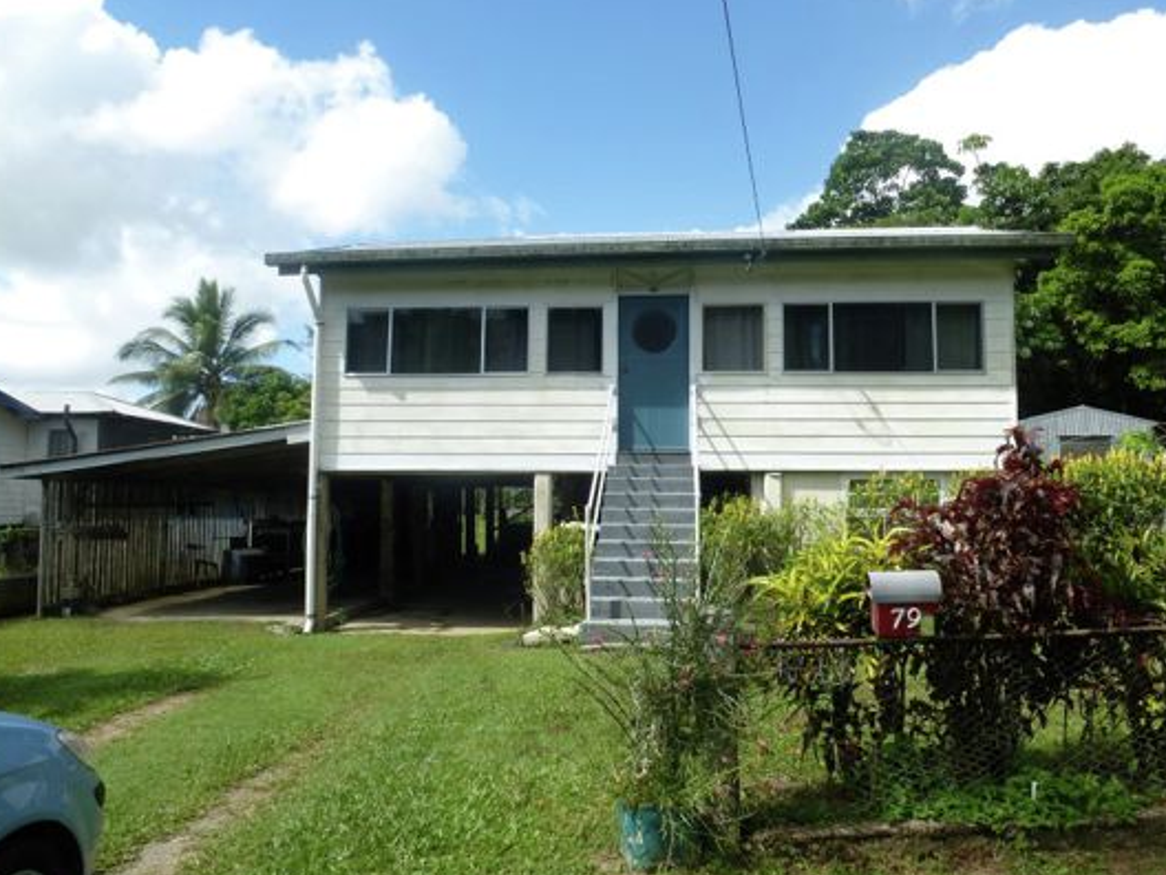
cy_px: 440
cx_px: 579
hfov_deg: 69.4
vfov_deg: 54.9
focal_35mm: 25
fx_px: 842
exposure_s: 1/640
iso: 100
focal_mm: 4.3
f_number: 4
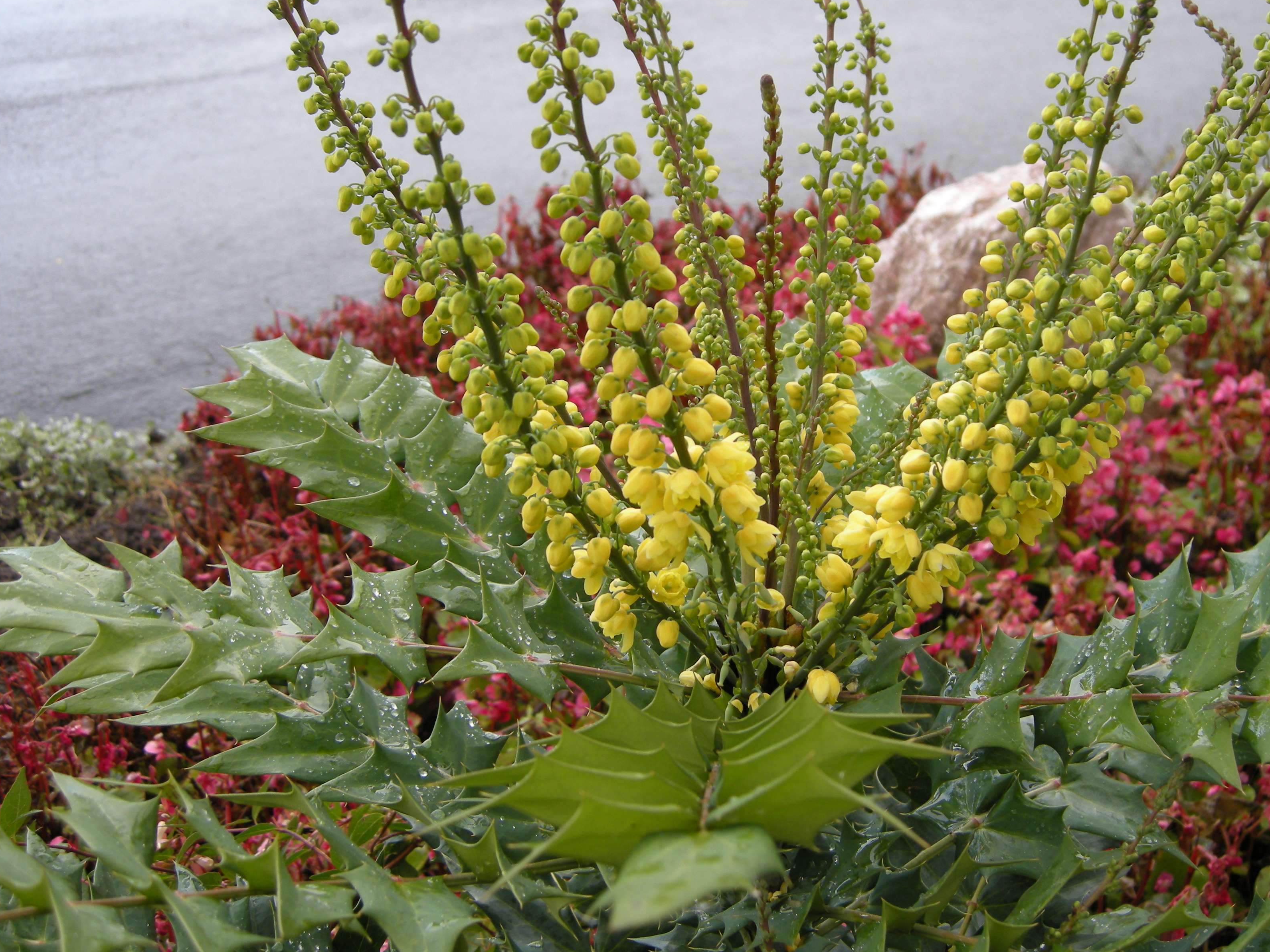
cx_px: 748
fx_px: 1614
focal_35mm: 44
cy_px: 427
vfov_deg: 32.8
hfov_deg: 42.8
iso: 64
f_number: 3
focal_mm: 7.5
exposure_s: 1/67
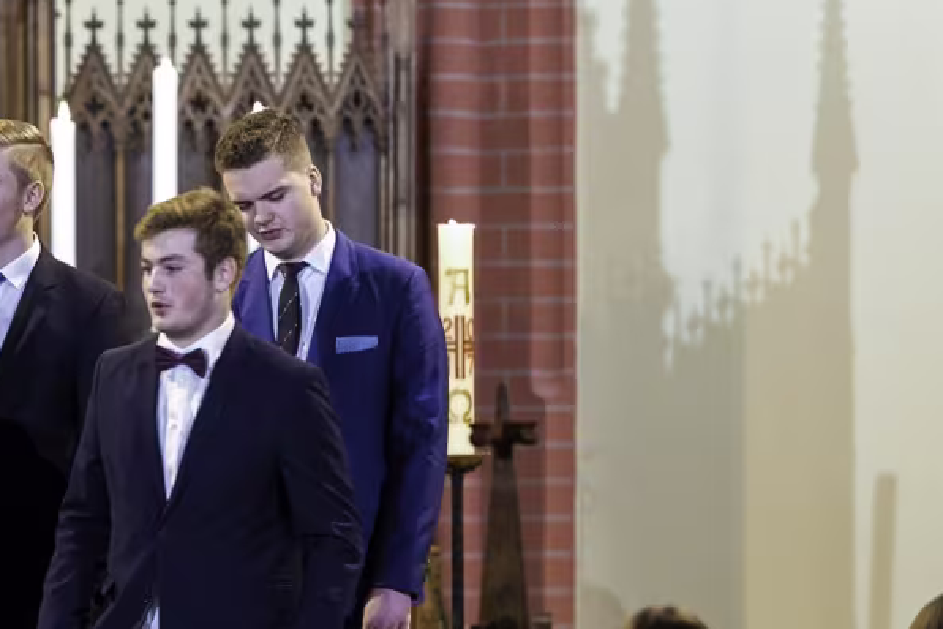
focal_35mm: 386
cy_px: 555
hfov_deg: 5.3
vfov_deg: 3.6
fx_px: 10110
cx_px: -188
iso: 1600
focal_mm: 160
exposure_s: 1/60
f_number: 2.8
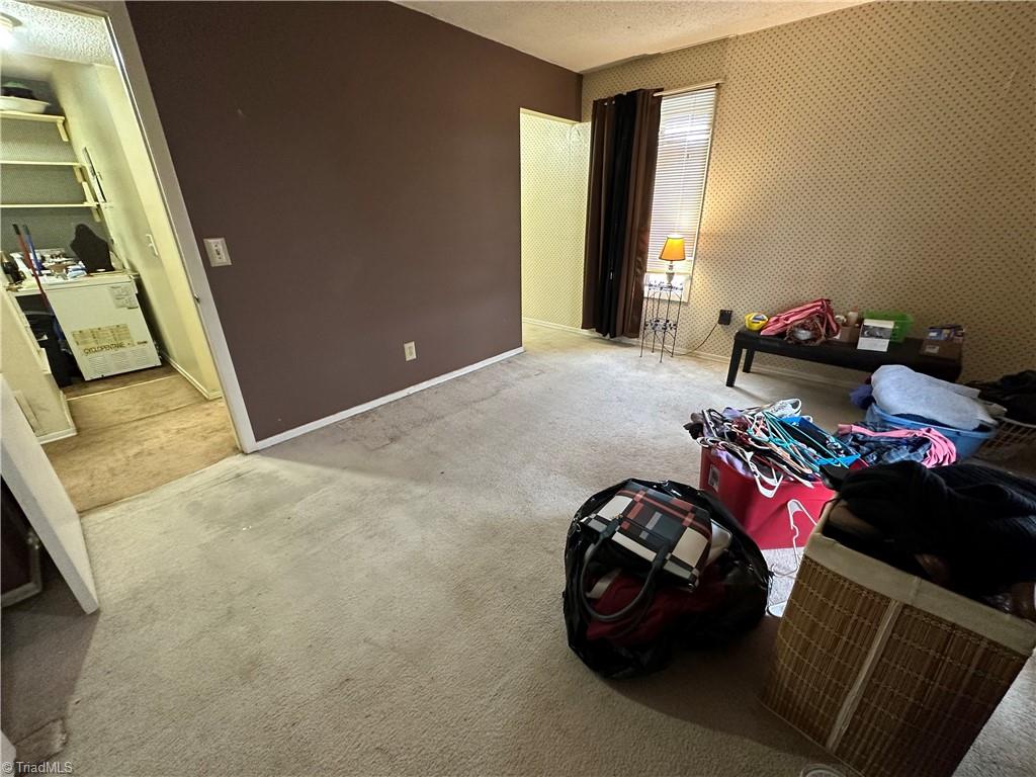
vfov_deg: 85.7
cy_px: 388
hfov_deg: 102.1
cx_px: 518
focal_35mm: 14
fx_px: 419
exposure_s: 1/60
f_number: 2.2
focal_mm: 2.22
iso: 400
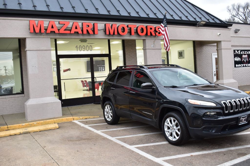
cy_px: 83
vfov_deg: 36.8
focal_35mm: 36
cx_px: 125
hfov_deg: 53.1
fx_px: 250
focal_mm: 24
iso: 400
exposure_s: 1/25
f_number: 7.1
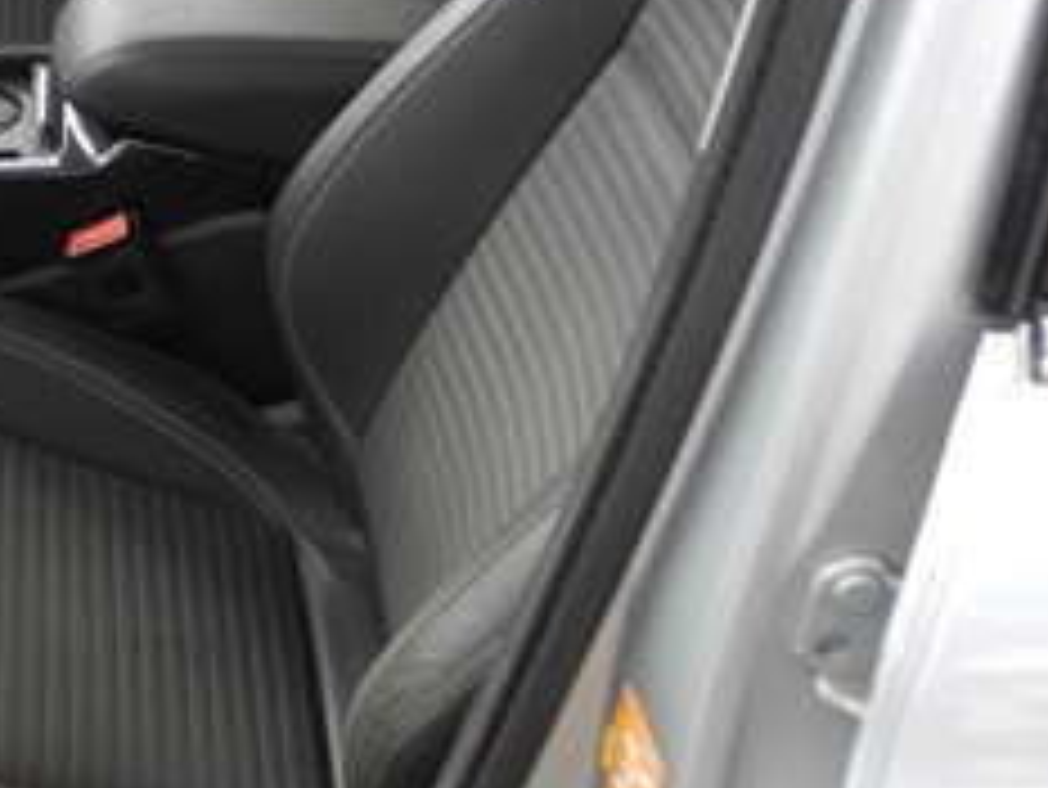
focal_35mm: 77
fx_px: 2332
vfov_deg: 18.6
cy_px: -32
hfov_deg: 23.4
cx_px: -175
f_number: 2.8
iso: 100
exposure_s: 1/100
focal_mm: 6
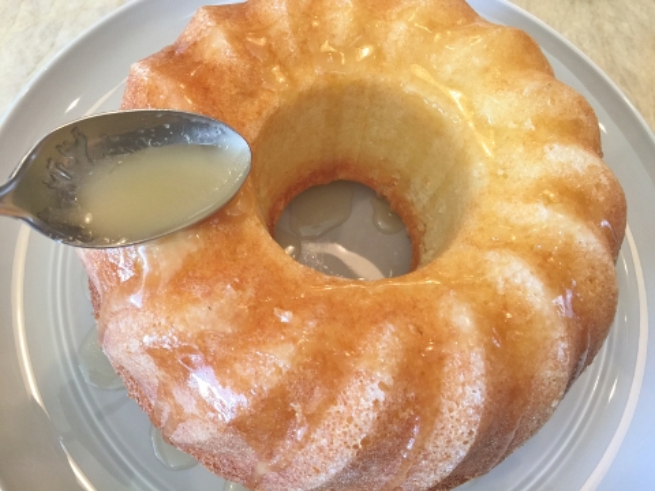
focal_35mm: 29
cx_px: 328
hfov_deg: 61.7
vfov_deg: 48.2
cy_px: 246
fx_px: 549
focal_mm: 4.15
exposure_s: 1/30
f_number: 2.2
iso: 50
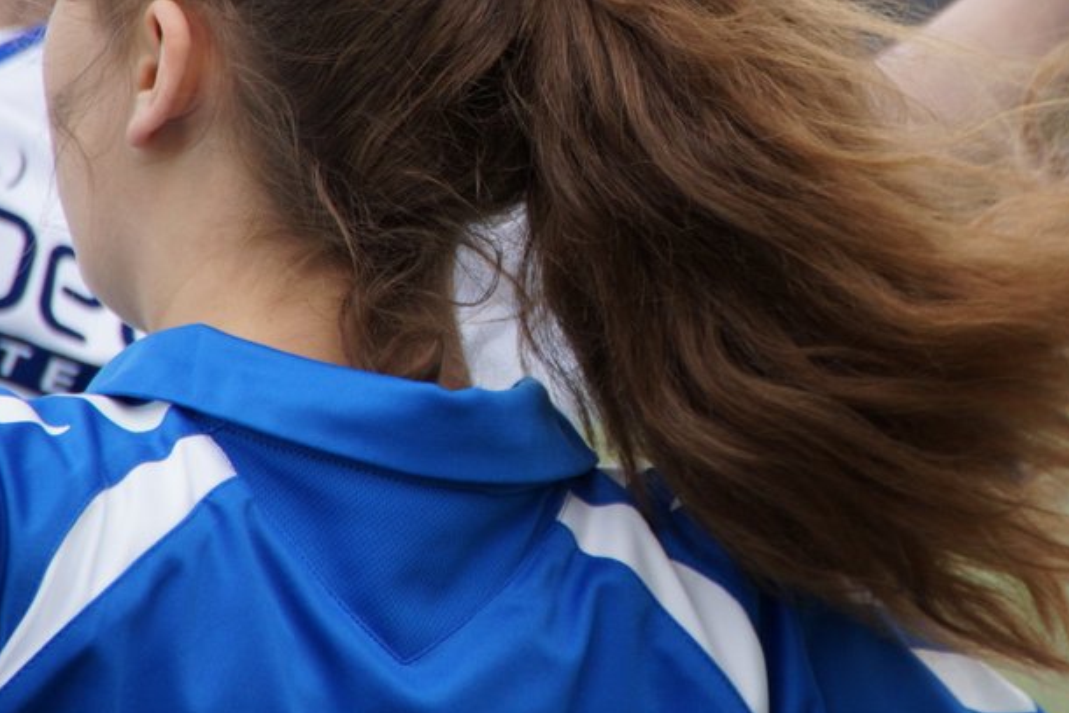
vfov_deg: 2.2
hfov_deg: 3.3
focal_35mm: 629
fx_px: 18681
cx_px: 757
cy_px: 148
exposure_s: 1/800
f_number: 6.3
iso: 400
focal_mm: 250
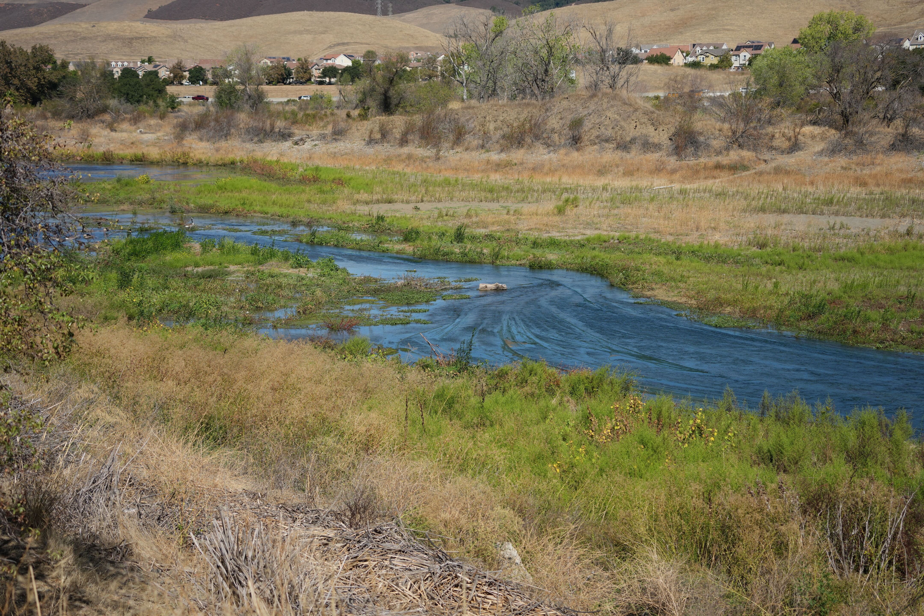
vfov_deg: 21.9
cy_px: 308
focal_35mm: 62
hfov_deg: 32.4
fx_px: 1591
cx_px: 462
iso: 200
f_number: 5
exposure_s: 1/1600
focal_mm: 62
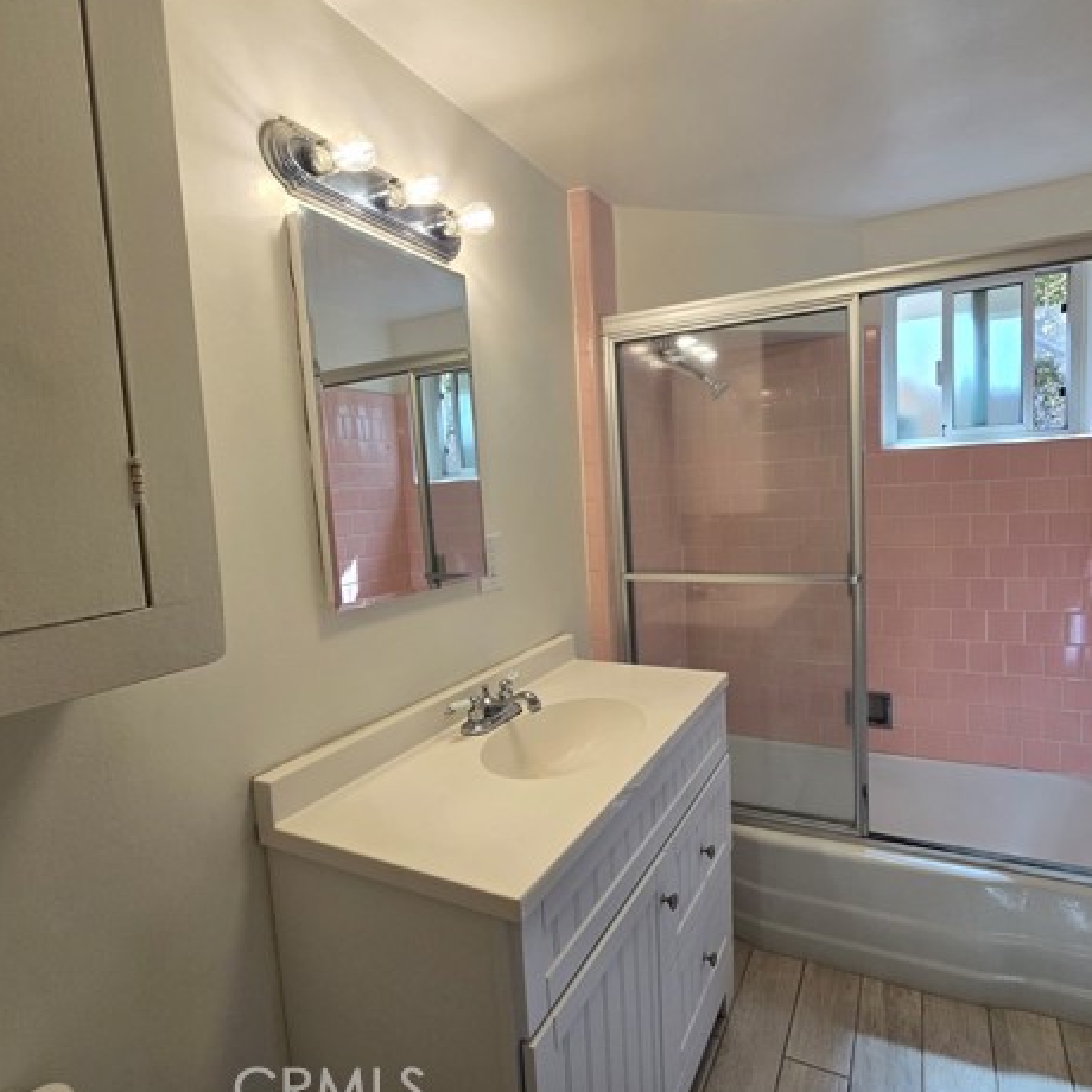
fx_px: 571
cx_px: 624
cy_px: 553
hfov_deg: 86.9
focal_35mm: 16
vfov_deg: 87.4
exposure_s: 1/120
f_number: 2.2
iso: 64
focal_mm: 2.2
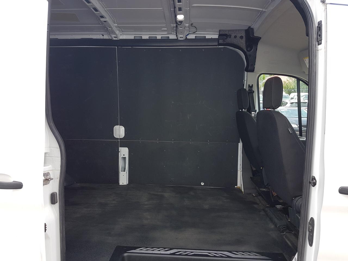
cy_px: 130
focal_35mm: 26
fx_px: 261
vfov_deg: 53.1
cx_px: 174
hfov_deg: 67.3
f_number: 1.7
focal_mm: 4.2
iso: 40
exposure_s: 1/335
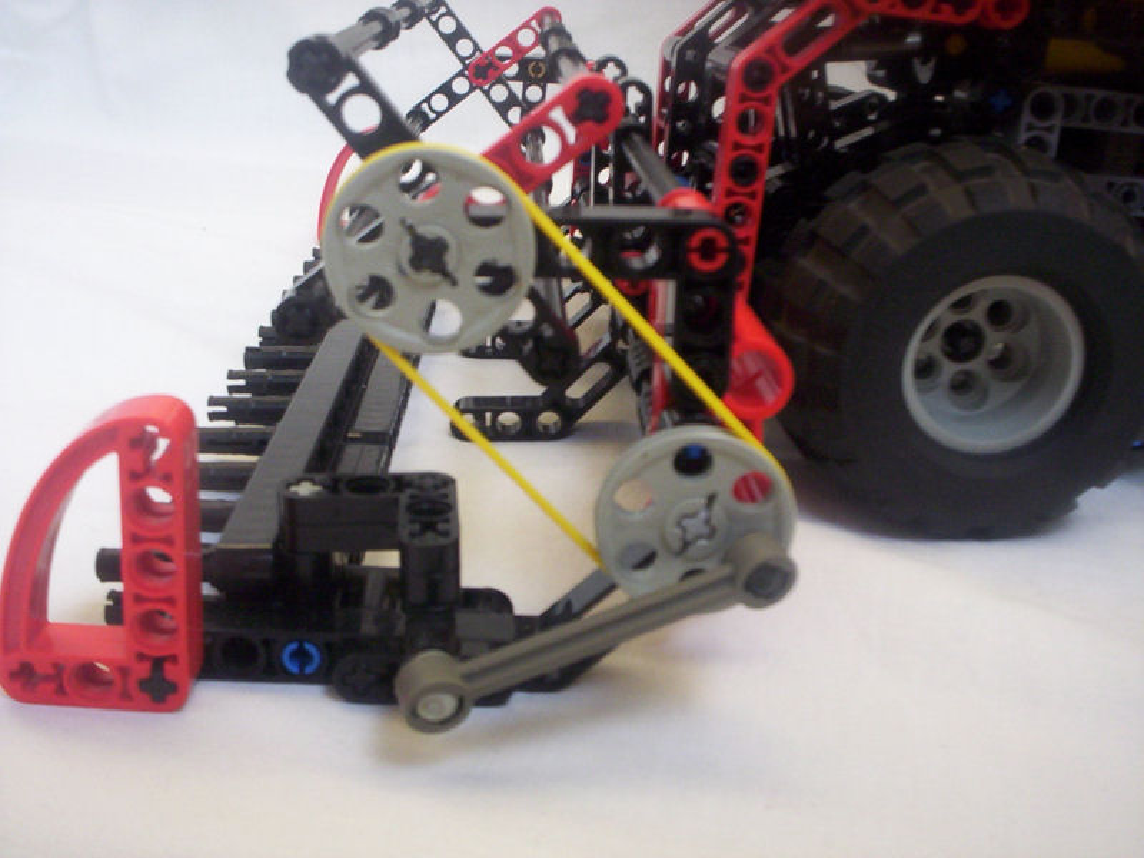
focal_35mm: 38
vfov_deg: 37.7
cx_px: 572
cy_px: 429
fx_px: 1256
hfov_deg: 49.0
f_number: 4.5
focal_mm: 4.99
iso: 100
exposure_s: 1/63.5
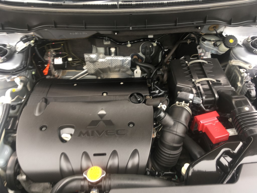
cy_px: 96
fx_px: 215
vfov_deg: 48.2
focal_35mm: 29
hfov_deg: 61.7
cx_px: 128
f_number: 2.2
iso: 25
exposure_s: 1/60
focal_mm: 4.15
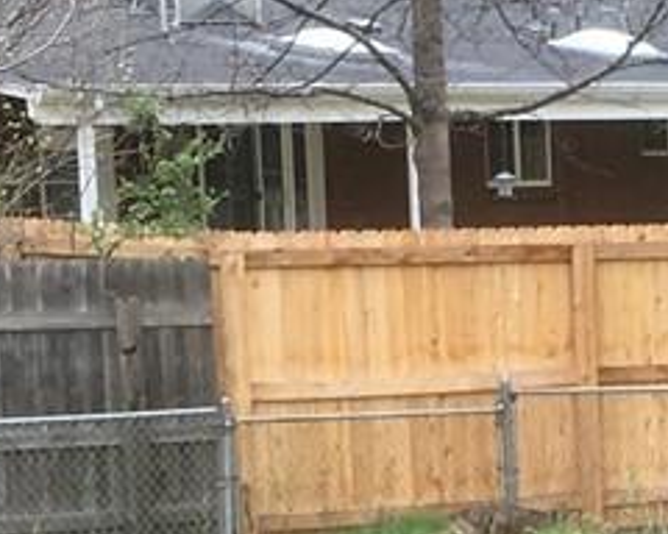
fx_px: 3737
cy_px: 801
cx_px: 893
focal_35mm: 189
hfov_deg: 10.0
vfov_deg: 8.0
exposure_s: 1/403
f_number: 2.2
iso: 25
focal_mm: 4.15
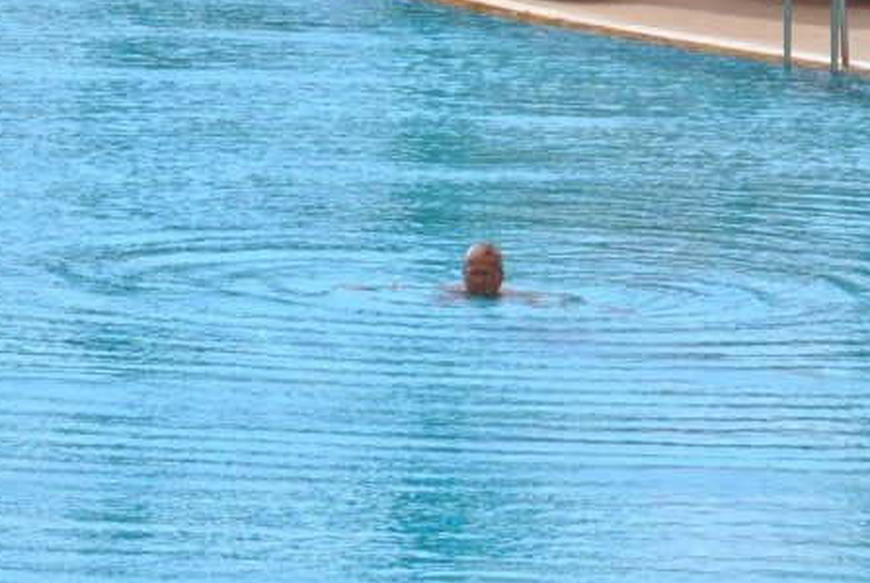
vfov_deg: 3.8
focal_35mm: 366
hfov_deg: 5.6
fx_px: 8866
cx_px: 200
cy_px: 228
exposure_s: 1/500
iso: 100
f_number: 5.6
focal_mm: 95
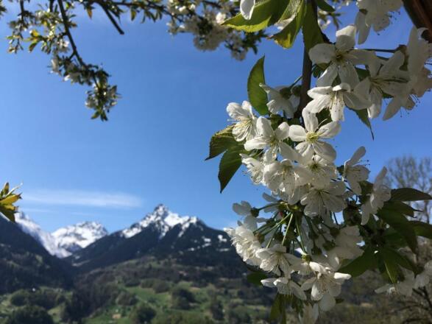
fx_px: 362
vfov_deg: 48.2
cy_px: 162
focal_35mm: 29
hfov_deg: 61.7
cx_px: 216
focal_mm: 4.15
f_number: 2.2
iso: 25
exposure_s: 1/1748
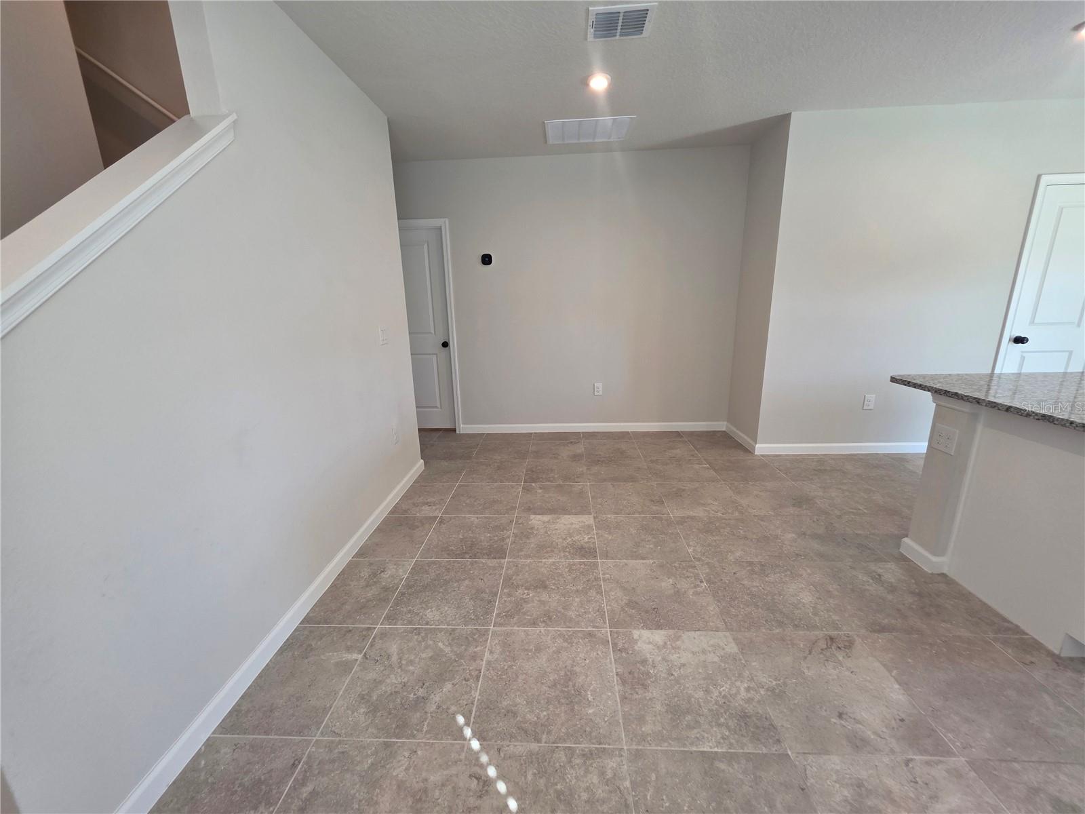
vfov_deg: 89.9
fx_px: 407
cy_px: 407
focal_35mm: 13
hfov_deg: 106.2
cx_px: 542
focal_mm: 2.2
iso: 125
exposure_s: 1/120
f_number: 1.9
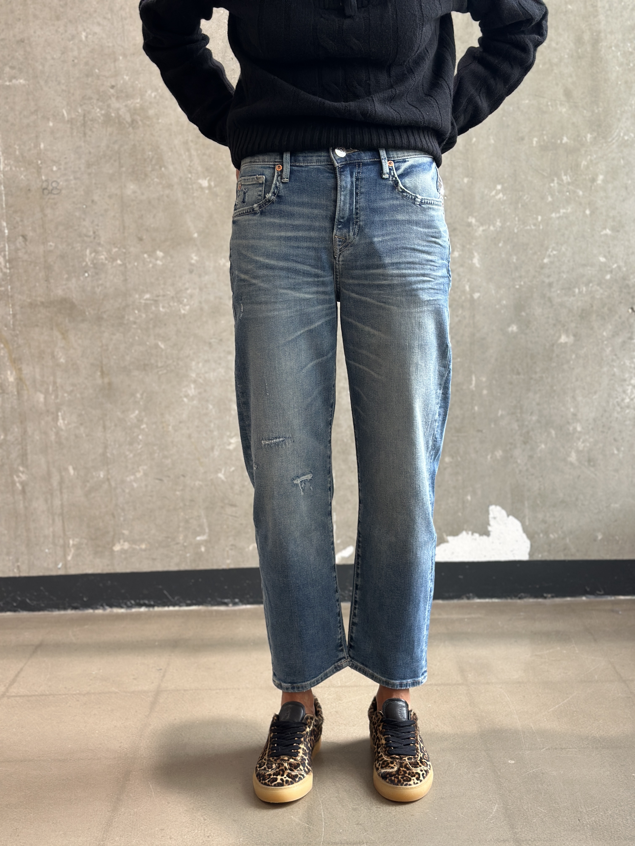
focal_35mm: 48
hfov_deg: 30.3
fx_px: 1174
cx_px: 318
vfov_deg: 39.7
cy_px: 423
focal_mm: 6.86
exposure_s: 1/121
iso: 100
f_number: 1.78
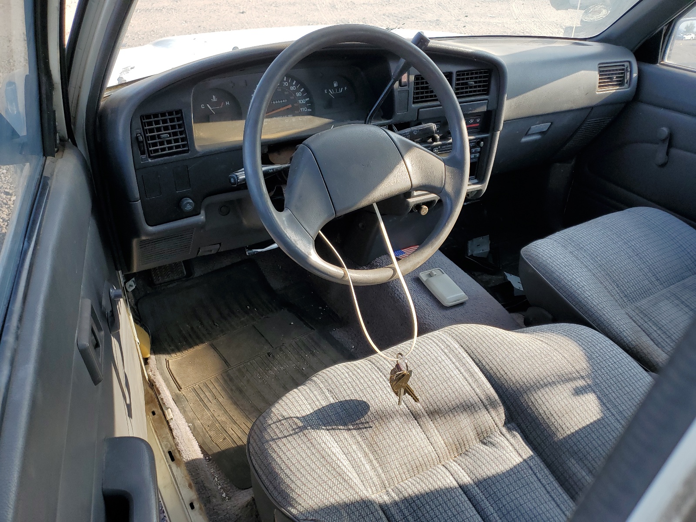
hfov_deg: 67.3
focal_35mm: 26
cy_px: 261
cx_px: 348
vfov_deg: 53.1
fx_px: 523
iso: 50
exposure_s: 1/625
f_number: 1.5
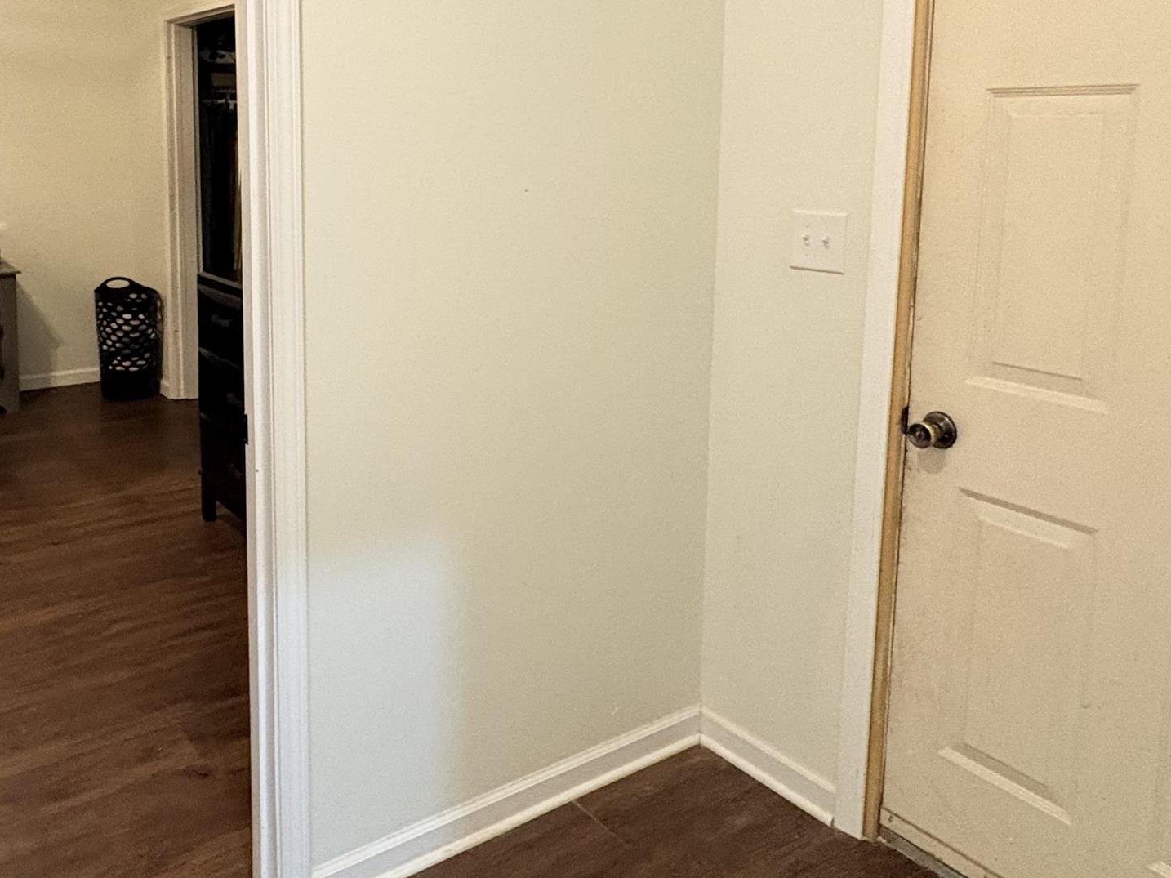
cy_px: 248
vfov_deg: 45.6
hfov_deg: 58.3
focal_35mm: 30
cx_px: 370
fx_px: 1015
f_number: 2.2
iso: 640
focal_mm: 2.22
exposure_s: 1/60
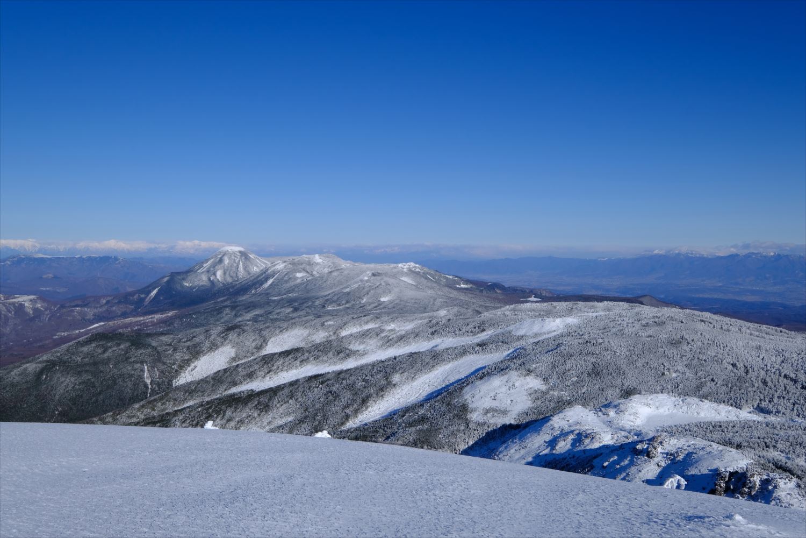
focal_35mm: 30
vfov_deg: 43.6
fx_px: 672
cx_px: 403
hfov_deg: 61.9
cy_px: 269
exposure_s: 1/480
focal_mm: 20
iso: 200
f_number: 11
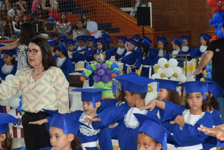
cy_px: 90
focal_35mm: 121
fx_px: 756
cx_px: 258
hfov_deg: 16.3
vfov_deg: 11.3
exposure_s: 1/60
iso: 1250
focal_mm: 29
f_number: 3.8
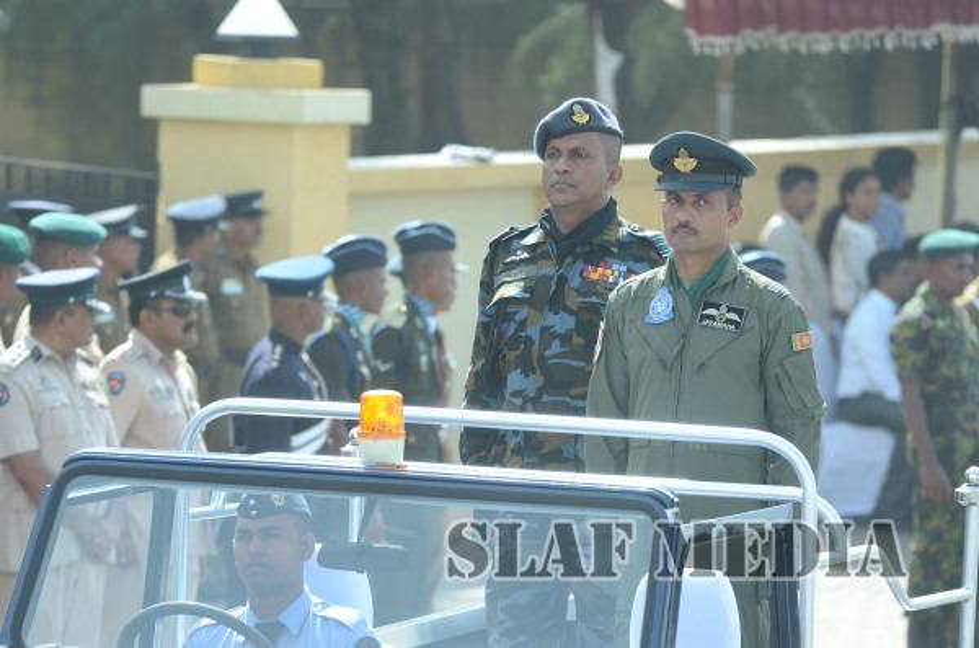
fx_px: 9360
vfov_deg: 4.0
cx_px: 490
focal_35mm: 345
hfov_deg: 6.0
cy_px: 324
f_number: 5.3
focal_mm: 230
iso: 200
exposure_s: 1/320
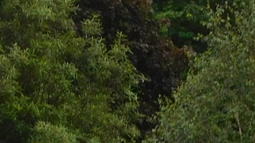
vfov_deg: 3.1
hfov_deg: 5.7
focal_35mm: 381
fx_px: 2575
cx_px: 214
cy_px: -229
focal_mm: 11.1
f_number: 4.4
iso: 125
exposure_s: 1/100
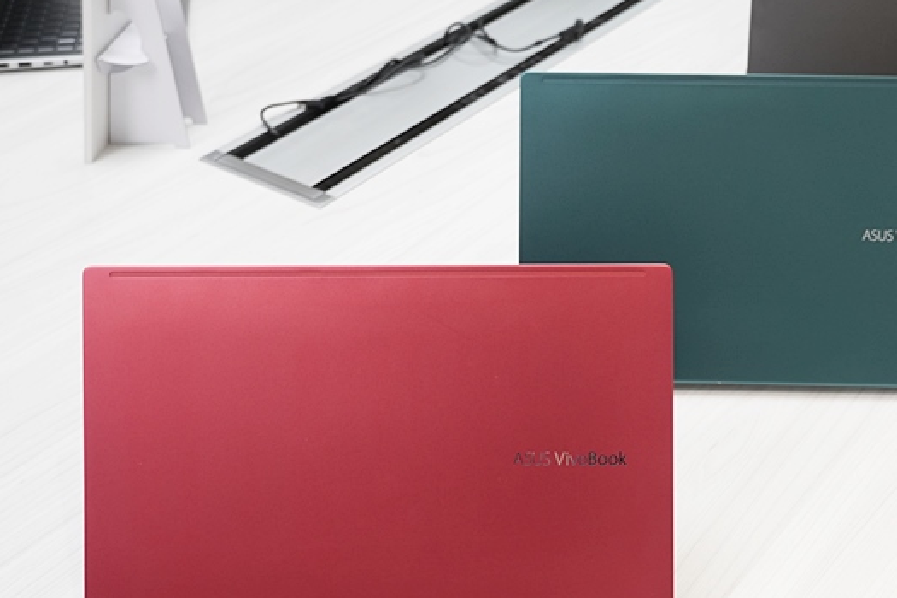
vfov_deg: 22.7
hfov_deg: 33.2
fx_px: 1487
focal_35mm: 60
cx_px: 610
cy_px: 278
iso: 250
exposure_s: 1/50
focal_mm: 29
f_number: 4.5
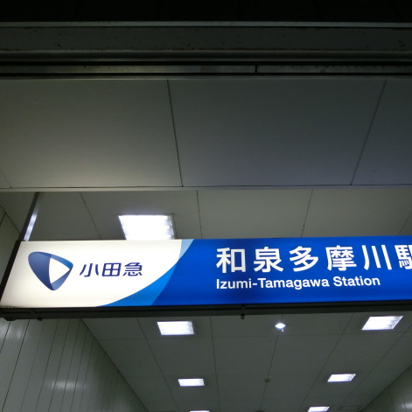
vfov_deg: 54.0
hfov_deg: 53.7
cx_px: 242
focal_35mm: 30
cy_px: 204
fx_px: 404
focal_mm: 4.5
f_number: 3.5
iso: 200
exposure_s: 1/125
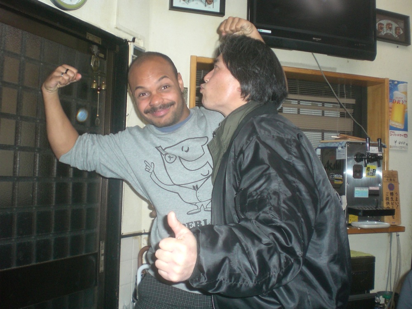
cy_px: 154
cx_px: 206
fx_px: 452
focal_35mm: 38
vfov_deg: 37.7
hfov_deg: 49.0
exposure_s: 1/60
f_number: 3.1
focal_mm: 6.3
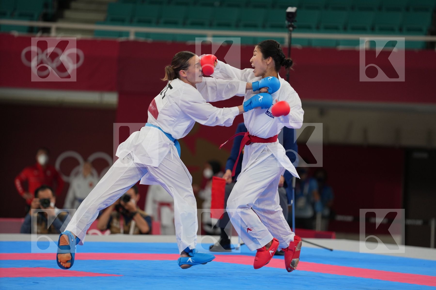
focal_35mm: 200
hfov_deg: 10.3
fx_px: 2422
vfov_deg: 6.9
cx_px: 218
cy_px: 145
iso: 640
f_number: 2.8
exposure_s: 1/1000
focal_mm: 200
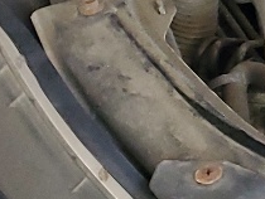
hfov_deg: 8.4
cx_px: 806
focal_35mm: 198
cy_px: -134
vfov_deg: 7.3
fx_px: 1518
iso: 197
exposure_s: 1/60.2
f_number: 1.5
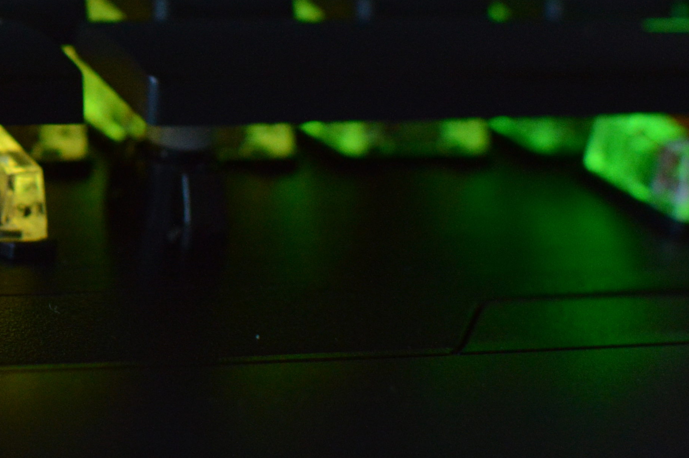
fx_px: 3301
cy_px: -56
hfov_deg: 11.7
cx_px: -129
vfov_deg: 7.9
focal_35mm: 173
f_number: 5
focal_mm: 35
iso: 800
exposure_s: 1/100
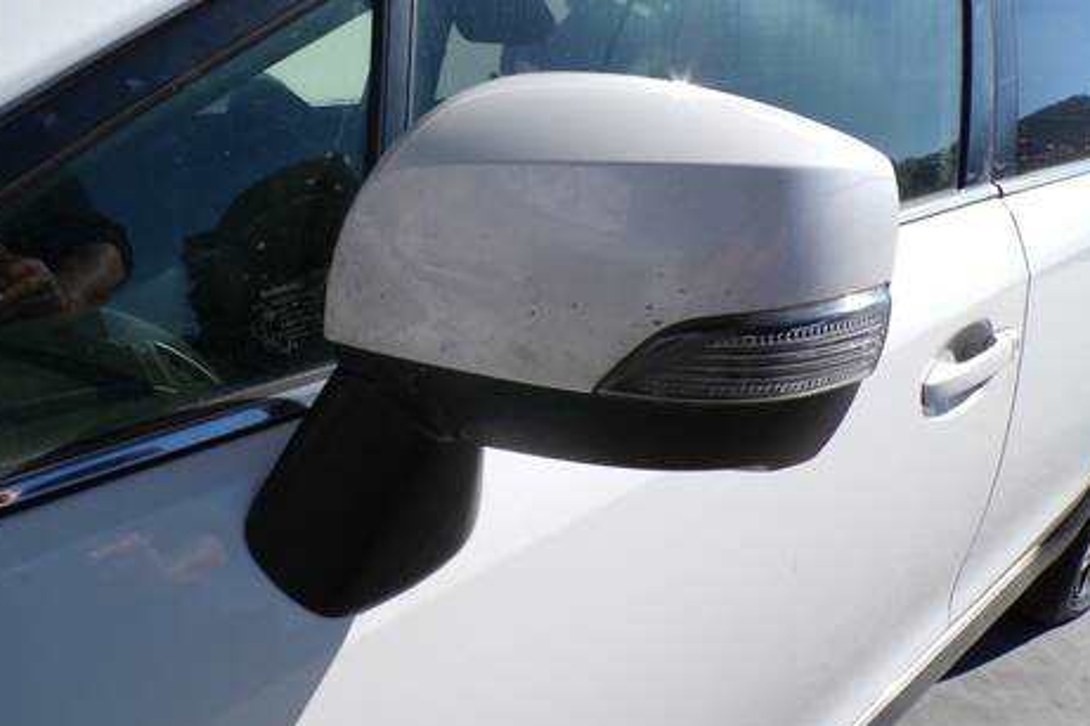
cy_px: 350
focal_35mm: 26
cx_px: 551
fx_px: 787
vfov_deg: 49.5
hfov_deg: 69.4
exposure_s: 1/400
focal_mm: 4.3
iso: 100
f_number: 5.8
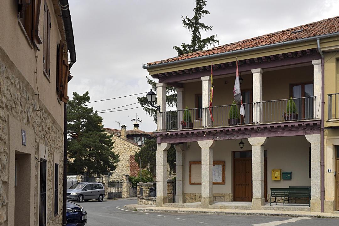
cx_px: 170
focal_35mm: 50
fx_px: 471
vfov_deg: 27.0
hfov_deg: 39.6
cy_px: 113
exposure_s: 1/640
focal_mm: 50
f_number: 14
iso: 400
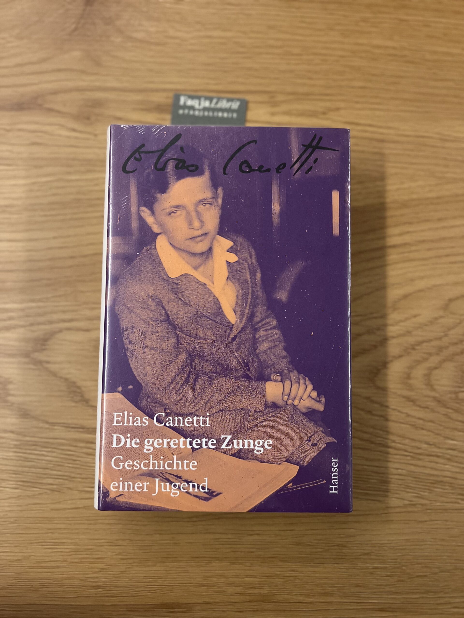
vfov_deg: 67.3
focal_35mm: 26
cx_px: 232
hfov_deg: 53.1
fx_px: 465
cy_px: 309
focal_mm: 5.7
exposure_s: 1/40
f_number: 1.5
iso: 640
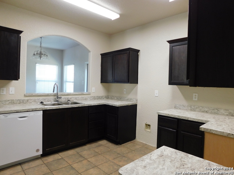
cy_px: 88
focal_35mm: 23
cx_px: 117
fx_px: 155
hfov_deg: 73.9
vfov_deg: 58.9
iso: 140
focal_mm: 4
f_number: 3
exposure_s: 1/30
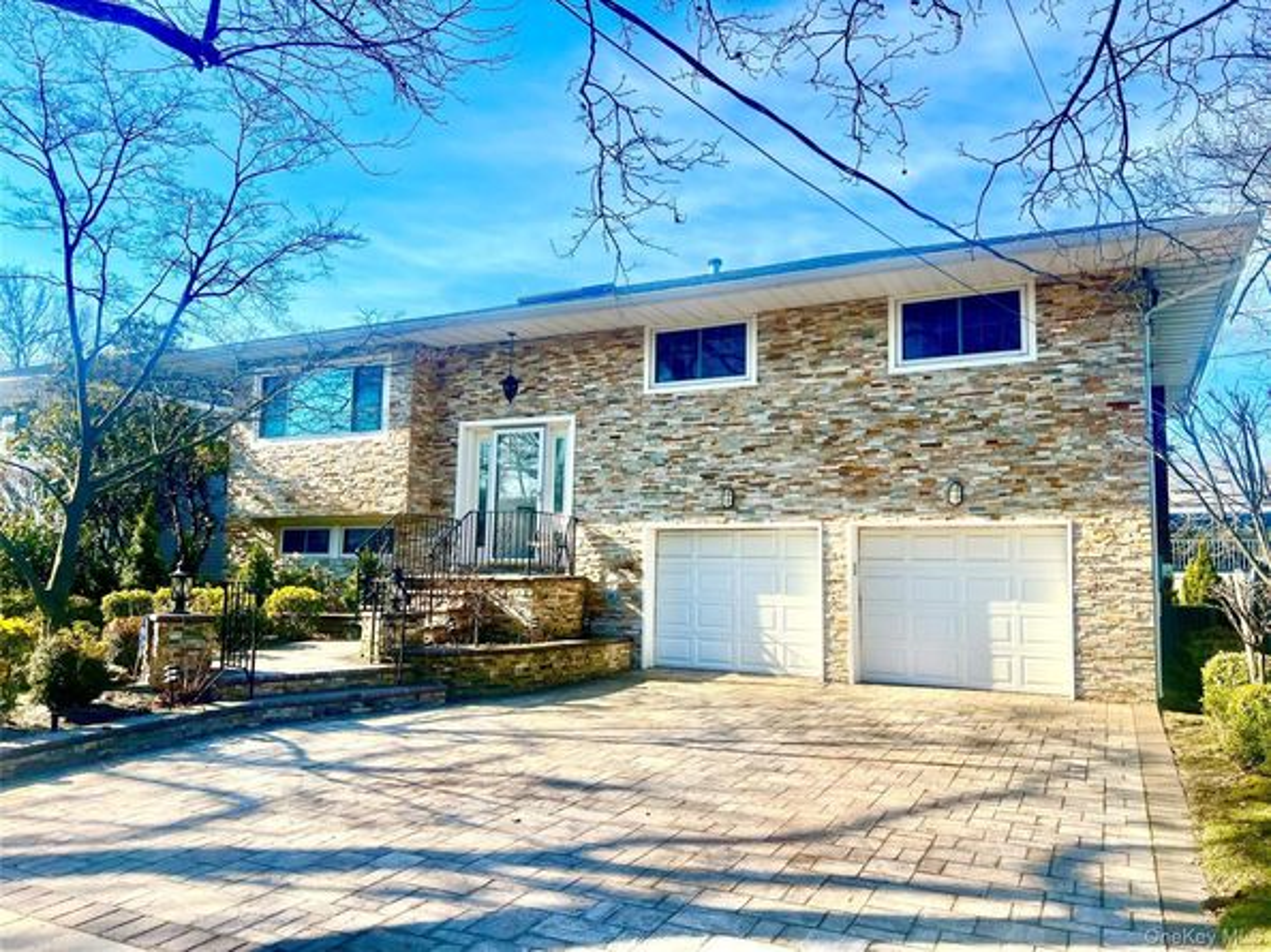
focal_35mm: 26
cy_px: 476
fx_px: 954
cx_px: 636
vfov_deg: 53.0
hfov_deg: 67.3
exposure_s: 1/3356
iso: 50
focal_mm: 5.7
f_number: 1.5
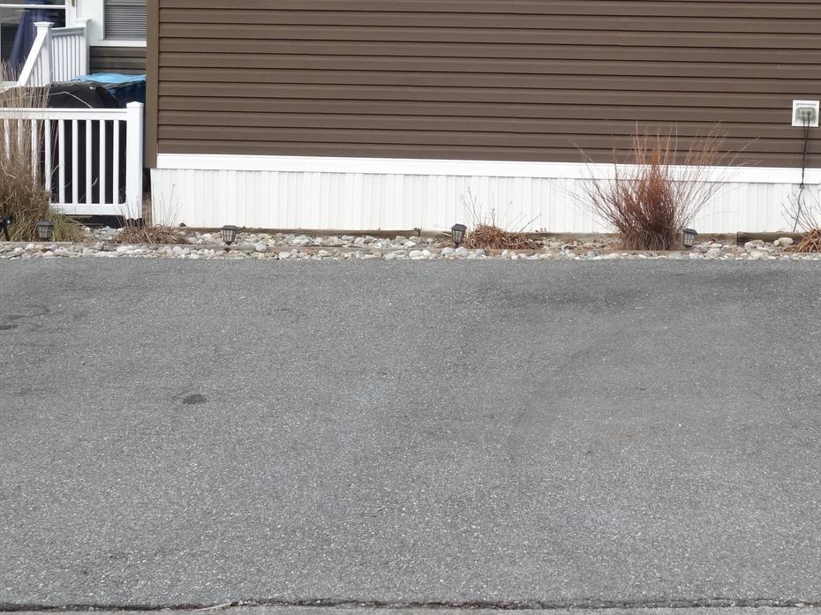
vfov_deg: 20.2
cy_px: 127
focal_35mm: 72
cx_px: 508
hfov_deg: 27.0
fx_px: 1707
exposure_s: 1/400
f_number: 5.6
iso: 400
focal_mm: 12.62
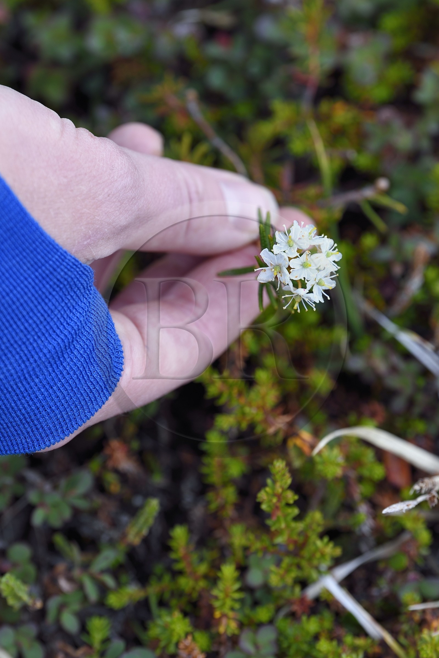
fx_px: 3658
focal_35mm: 200
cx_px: 220
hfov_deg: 6.9
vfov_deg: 10.3
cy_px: 329
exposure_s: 1/250
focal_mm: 200
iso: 200
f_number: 5.6
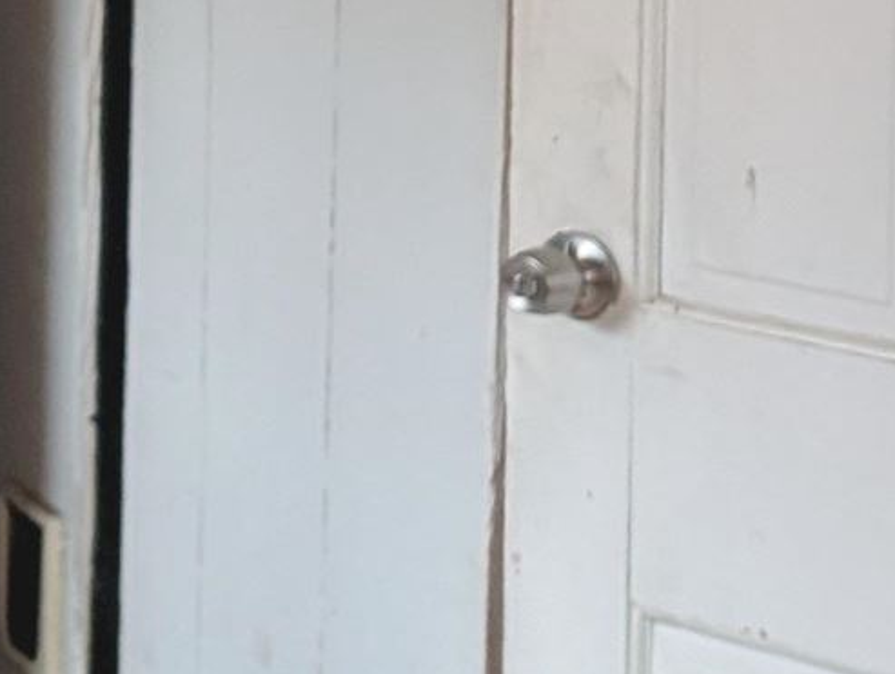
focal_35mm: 149
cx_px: -1521
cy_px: -325
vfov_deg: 9.7
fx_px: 3857
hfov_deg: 10.5
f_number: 1.68
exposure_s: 1/887
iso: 19
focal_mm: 6.9
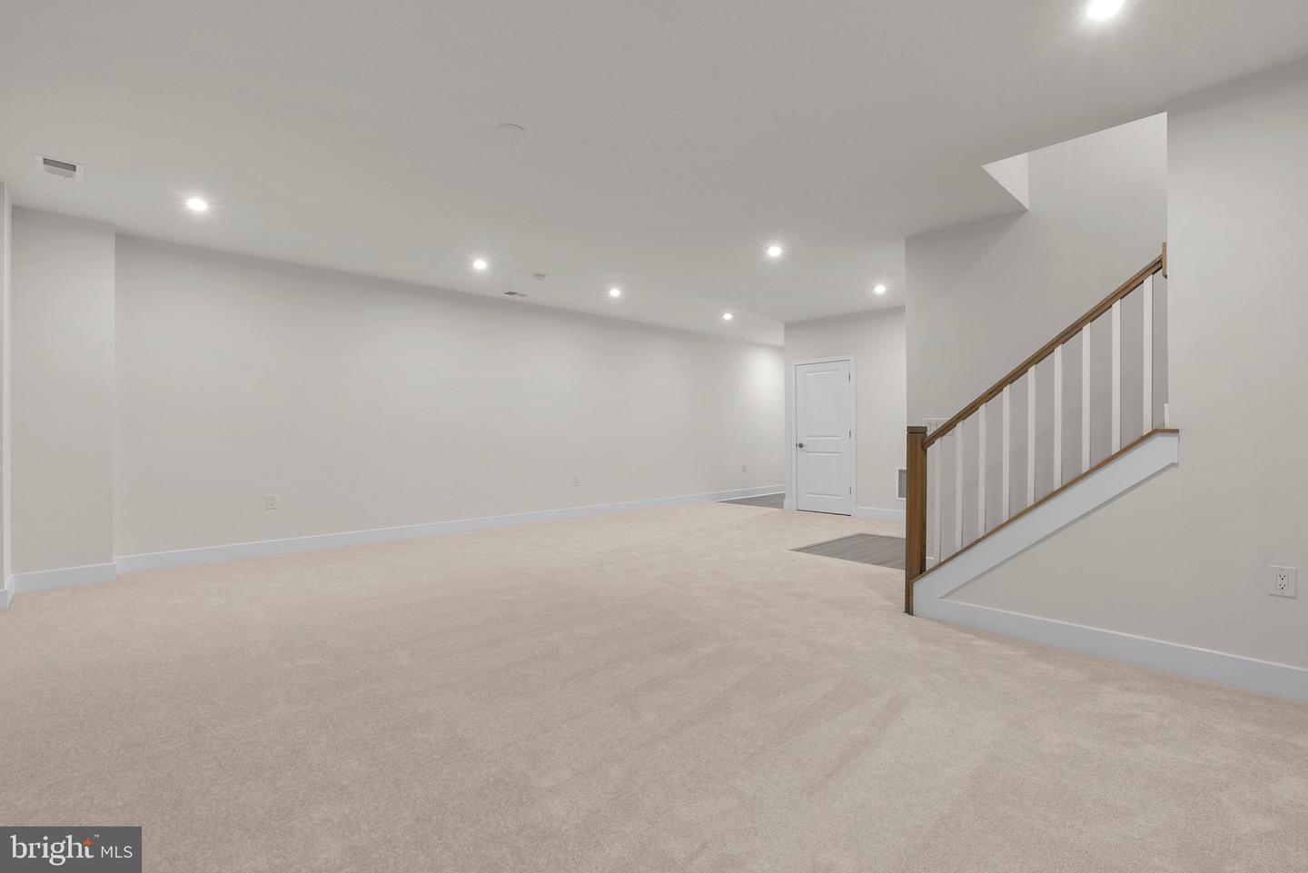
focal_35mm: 16
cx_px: 654
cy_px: 436
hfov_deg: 96.7
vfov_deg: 73.8
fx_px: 581
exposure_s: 1/3
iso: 320
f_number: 8
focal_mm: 16
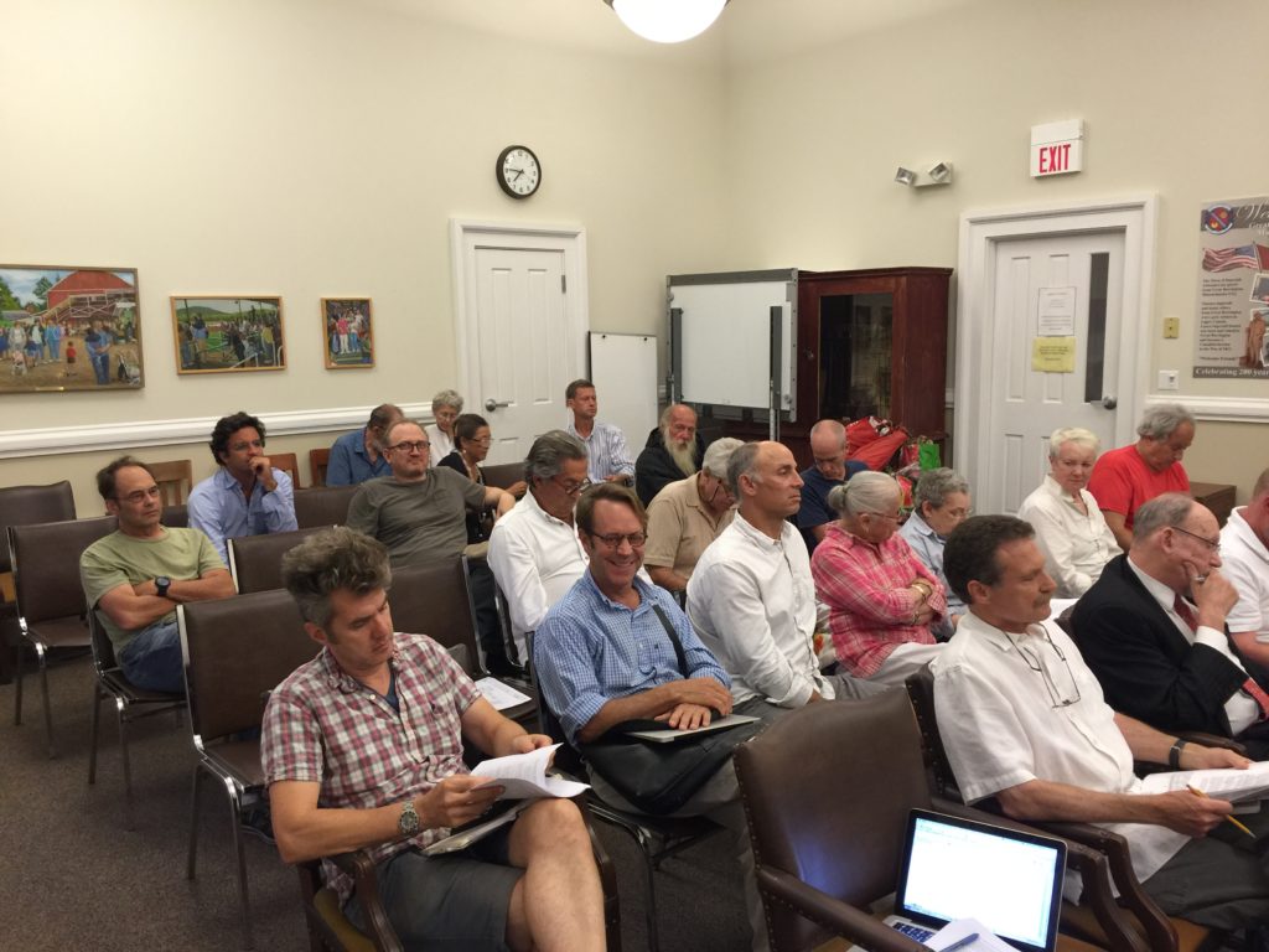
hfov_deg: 61.7
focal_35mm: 29
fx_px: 1063
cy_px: 476
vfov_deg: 48.2
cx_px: 634
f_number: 2.2
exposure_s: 1/15
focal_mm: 4.15
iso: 64
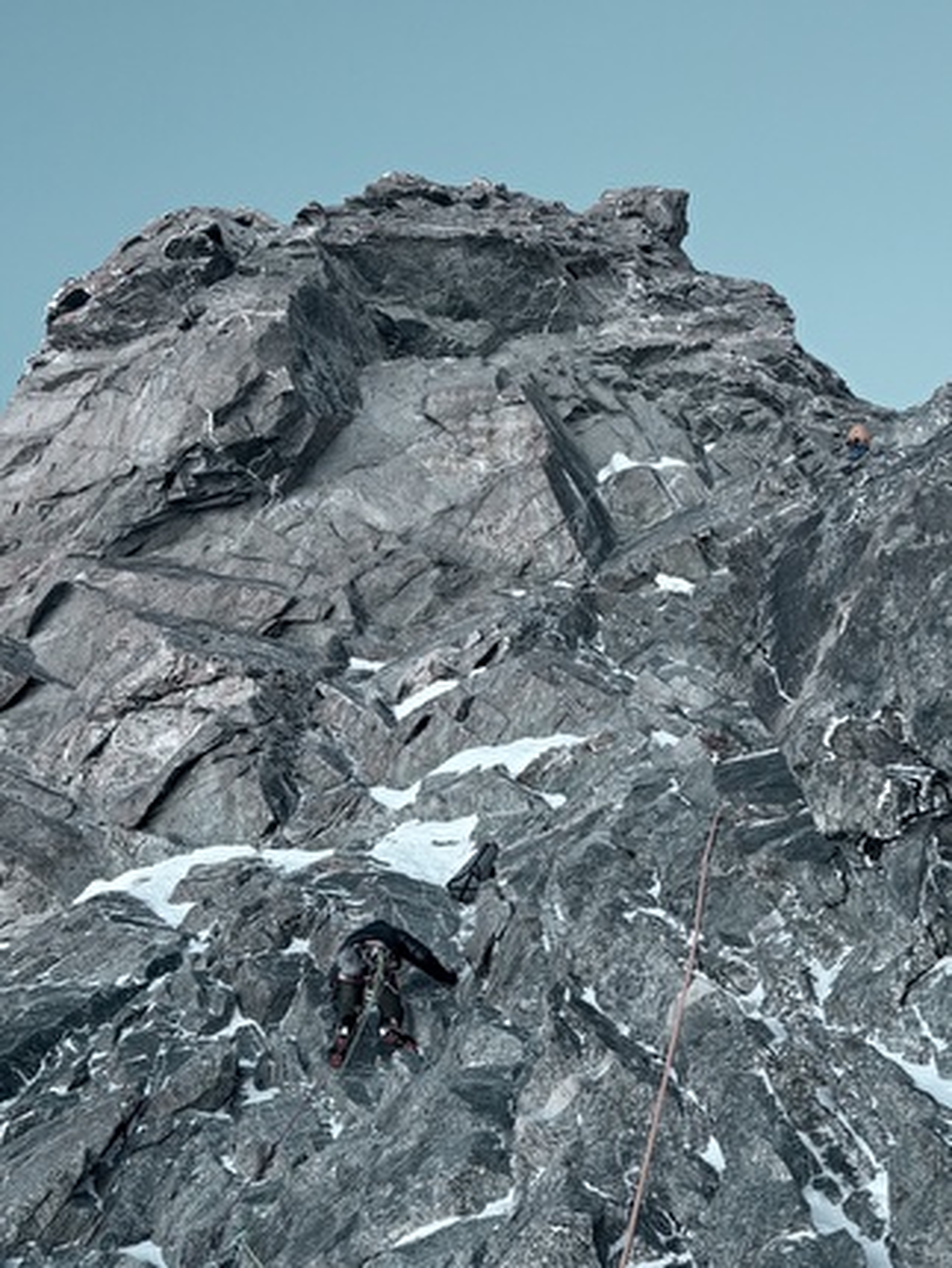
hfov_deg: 30.3
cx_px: 476
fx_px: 1758
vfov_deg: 39.6
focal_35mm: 48
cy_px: 634
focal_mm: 6.76
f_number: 1.78
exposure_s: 1/2667
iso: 64
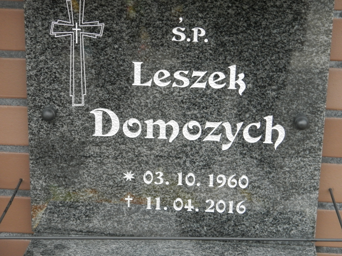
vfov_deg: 18.0
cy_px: 128
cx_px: 171
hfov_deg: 23.8
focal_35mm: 82
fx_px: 810
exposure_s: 1/25
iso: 200
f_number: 4.2
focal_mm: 14.6
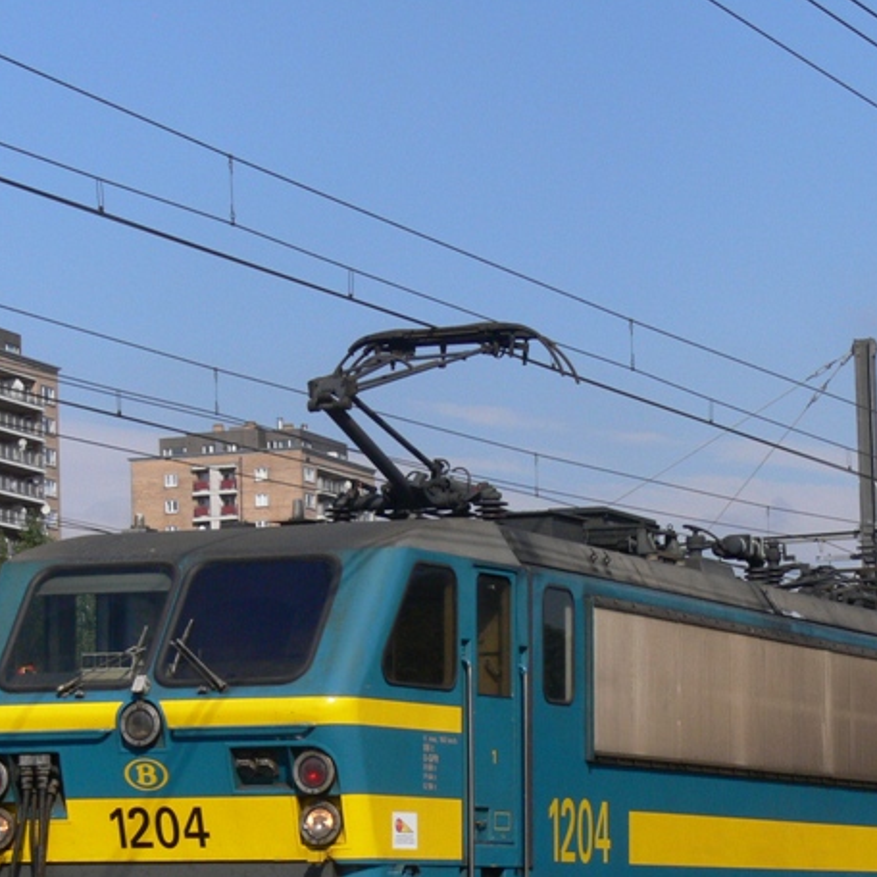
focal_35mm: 135
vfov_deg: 12.9
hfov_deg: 12.9
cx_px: 429
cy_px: 625
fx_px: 3870
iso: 100
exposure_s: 1/800
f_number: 5.6
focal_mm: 14.4
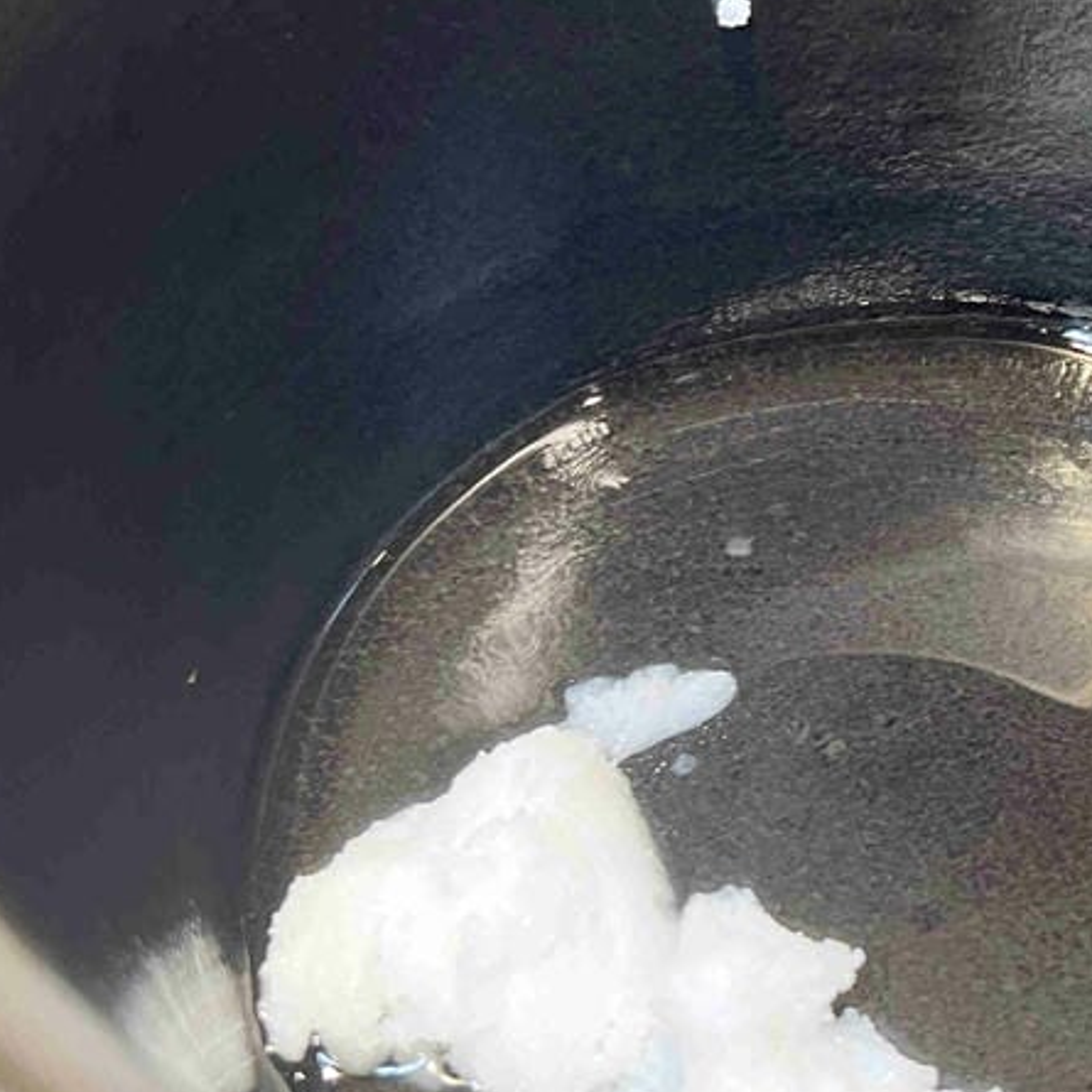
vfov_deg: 27.7
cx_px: 967
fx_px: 2213
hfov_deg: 26.8
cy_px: 508
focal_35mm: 62
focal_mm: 5.7
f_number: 1.5
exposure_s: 1/60
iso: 100
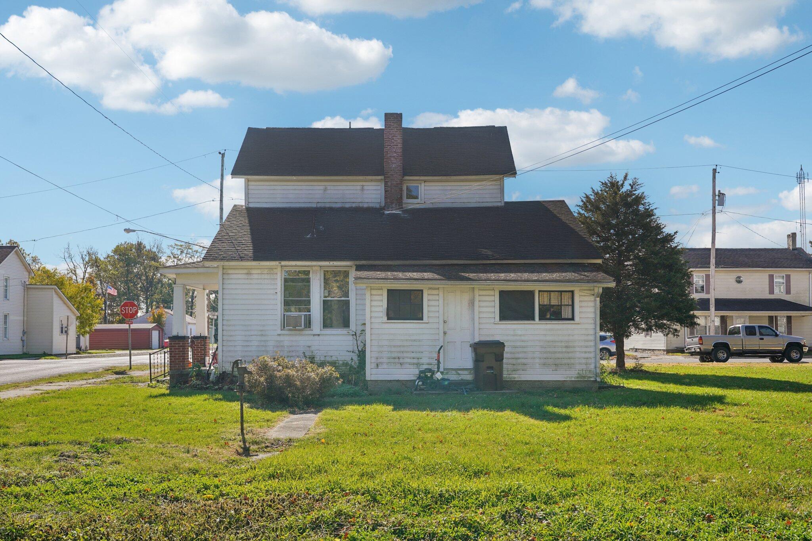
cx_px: 406
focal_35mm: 35
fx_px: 789
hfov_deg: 54.4
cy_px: 270
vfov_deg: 37.8
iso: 100
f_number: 8
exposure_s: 1/250
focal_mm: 35
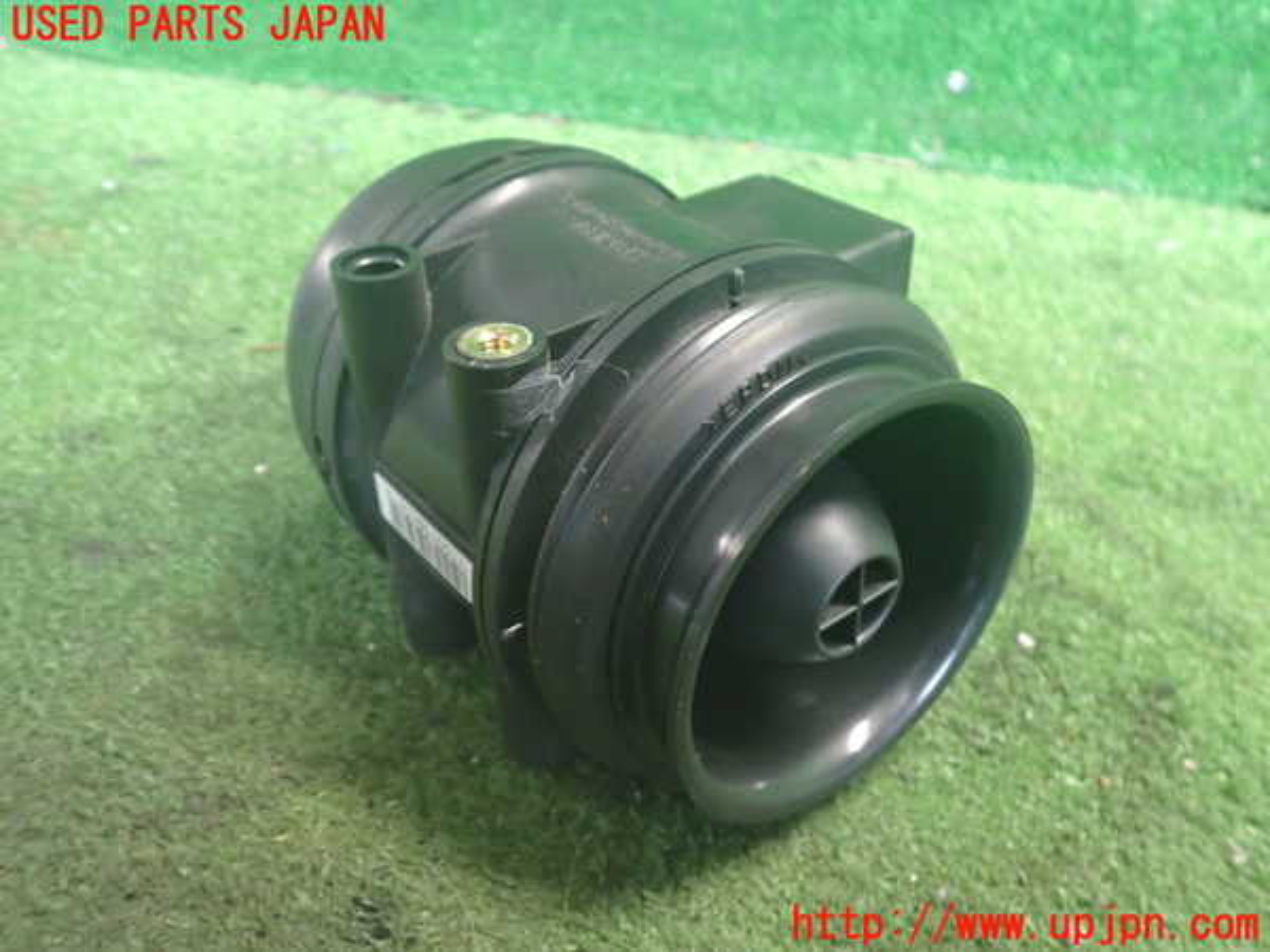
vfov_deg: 46.8
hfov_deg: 60.0
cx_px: 635
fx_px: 1101
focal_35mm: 30
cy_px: 476
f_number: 2.3
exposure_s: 1/30
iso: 1000
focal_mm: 5.4
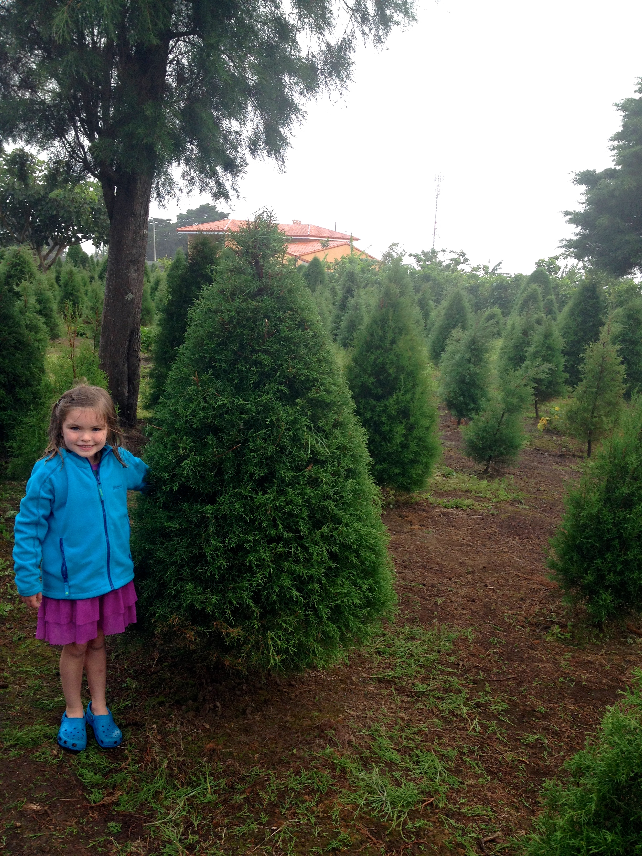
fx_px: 865
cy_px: 428
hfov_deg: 40.7
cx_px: 321
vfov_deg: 52.6
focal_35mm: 35
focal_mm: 4.28
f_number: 2.4
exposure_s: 1/120
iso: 50
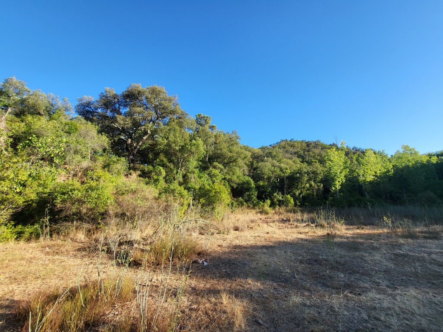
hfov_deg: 106.2
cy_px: 166
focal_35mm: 13
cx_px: 222
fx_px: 166
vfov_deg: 89.9
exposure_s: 1/417
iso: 32
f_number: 2.2
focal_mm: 1.74
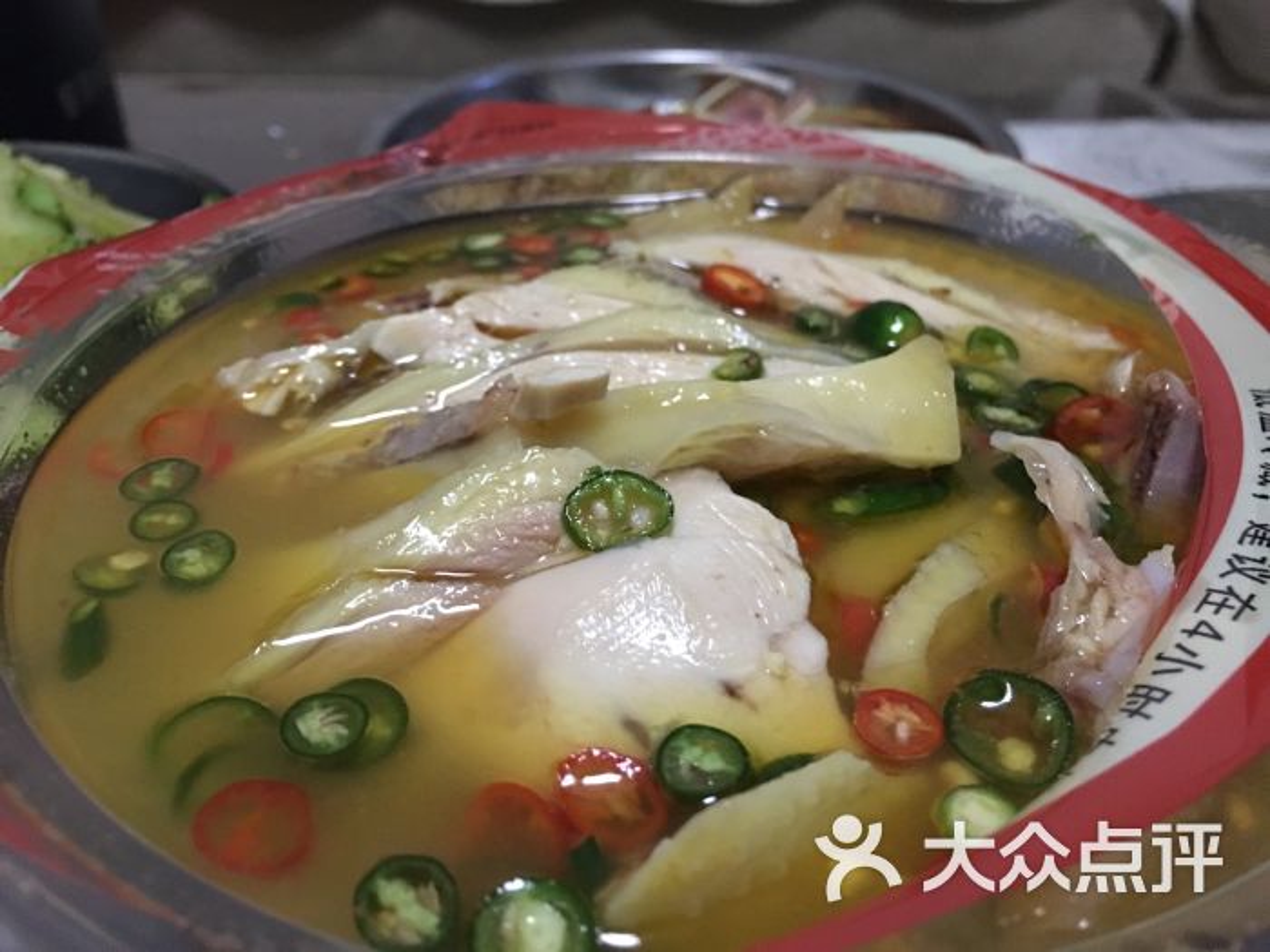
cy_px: 476
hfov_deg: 61.7
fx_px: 1064
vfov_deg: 48.2
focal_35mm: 29
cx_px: 635
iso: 160
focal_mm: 4.15
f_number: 2.2
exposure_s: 1/8
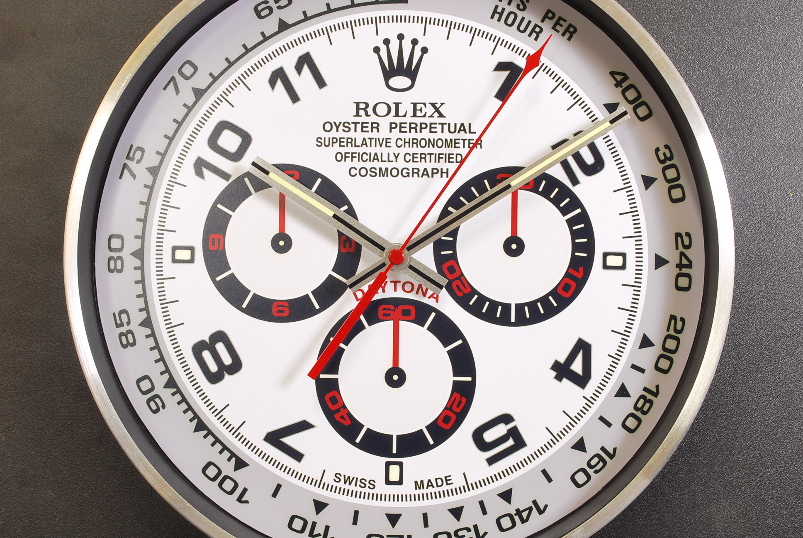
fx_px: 1139
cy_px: 269
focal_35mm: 51
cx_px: 402
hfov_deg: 38.8
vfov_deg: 26.6
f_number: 16
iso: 100
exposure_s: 15
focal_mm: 34
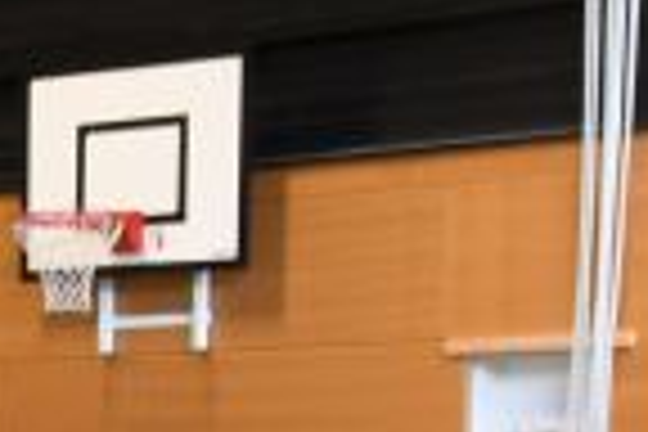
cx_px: -1125
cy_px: 722
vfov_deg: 6.3
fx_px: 3852
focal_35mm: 214
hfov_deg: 8.4
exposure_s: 1/4
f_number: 9
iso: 500
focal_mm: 20
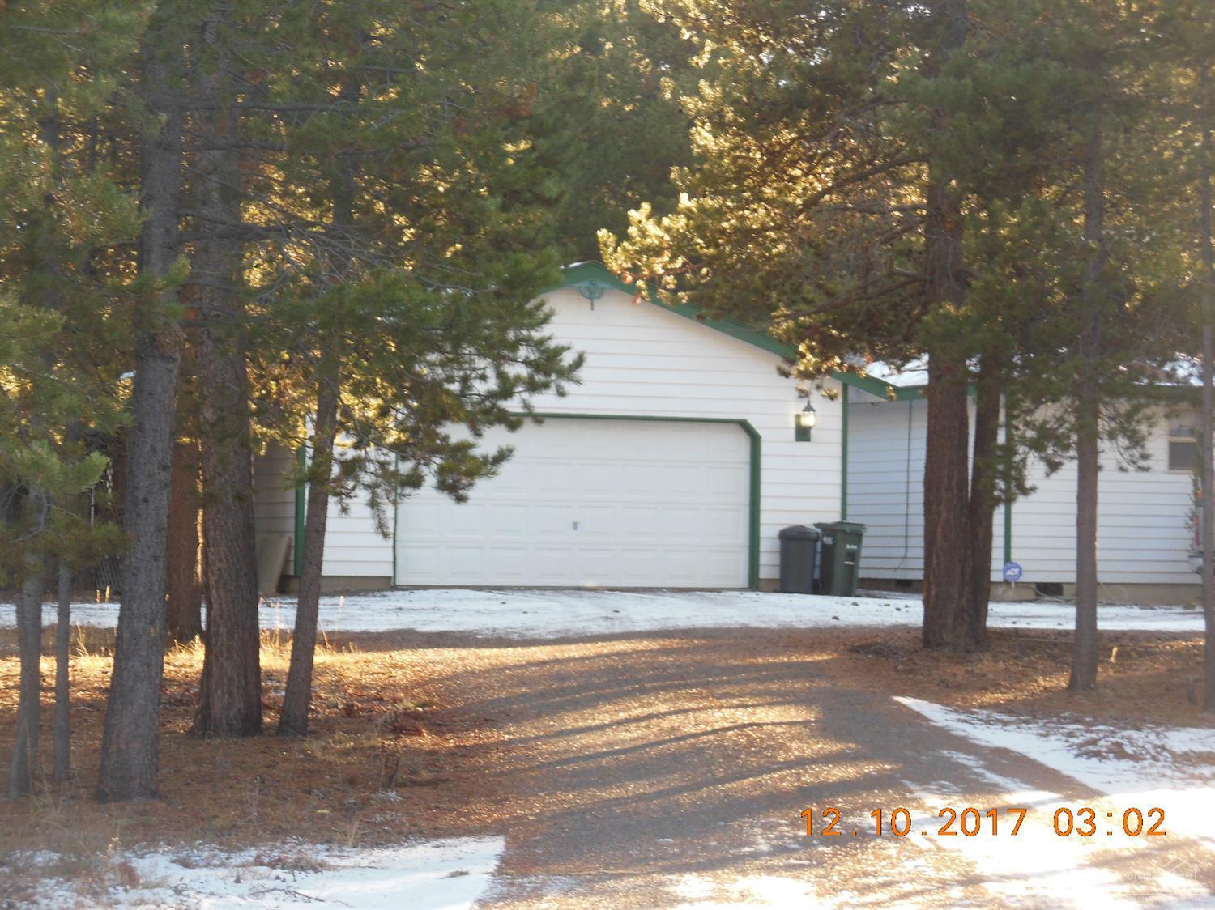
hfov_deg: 20.0
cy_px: 455
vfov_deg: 15.1
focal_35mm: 98
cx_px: 608
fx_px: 3439
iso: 200
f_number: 4.7
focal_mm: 17.5
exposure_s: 1/60
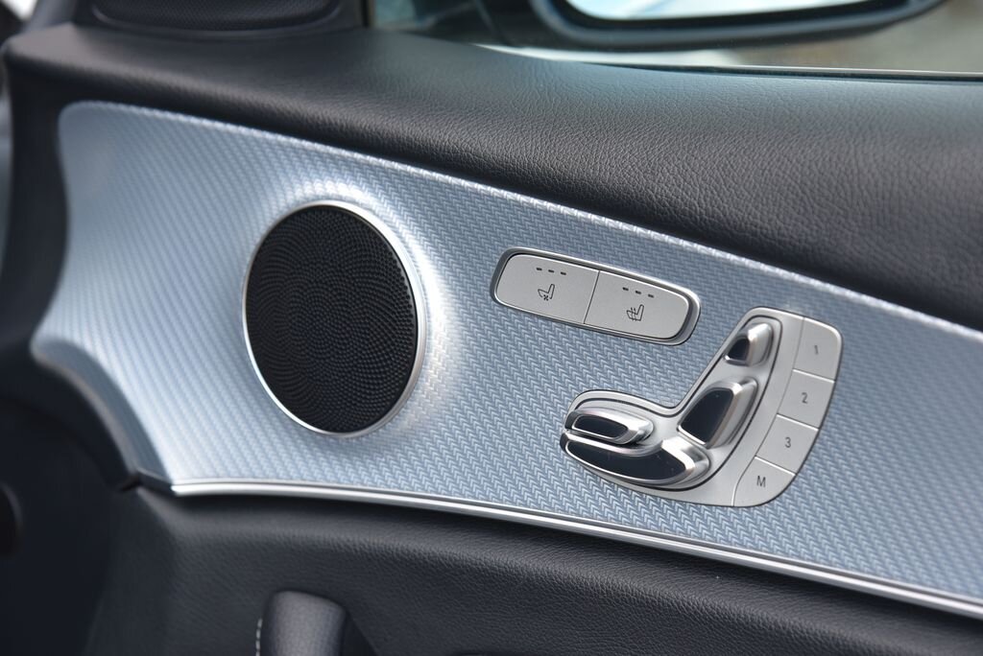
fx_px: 3278
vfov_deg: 11.4
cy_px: 328
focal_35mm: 120
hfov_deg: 17.1
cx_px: 492
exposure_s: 1/160
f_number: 6.3
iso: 500
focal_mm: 120
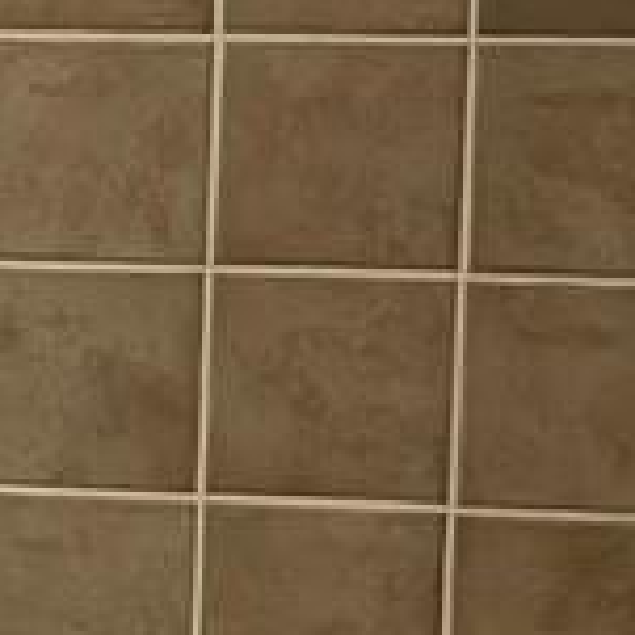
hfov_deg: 6.4
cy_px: 400
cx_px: -1484
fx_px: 5043
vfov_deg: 7.2
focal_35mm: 243
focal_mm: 4.2
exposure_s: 1/60
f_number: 1.6
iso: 80
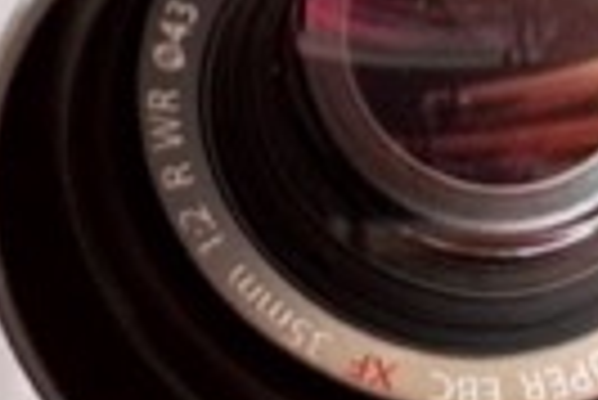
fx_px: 6253
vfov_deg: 3.6
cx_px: 535
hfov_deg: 5.5
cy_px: -485
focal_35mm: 376
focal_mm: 18.3
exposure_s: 1/200
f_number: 3.2
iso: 200
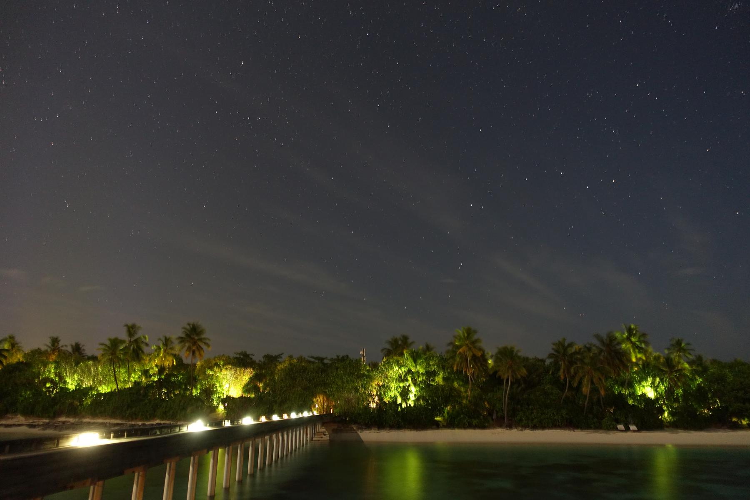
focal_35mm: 24
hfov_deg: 73.7
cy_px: 250
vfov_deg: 53.1
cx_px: 375
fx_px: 500
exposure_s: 30
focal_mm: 8.8
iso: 500
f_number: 1.8
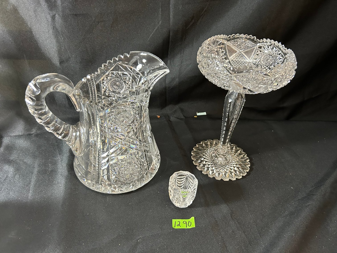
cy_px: 126
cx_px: 168
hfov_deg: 67.3
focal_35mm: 26
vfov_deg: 53.1
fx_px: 253
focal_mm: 5.7
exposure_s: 1/40
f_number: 1.5
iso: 400
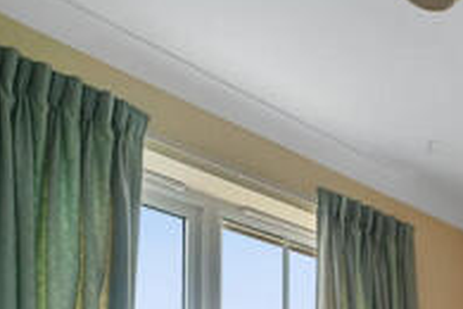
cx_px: 660
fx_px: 604
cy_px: 487
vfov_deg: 22.4
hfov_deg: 29.5
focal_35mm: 47
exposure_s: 4
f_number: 8
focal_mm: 14
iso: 400
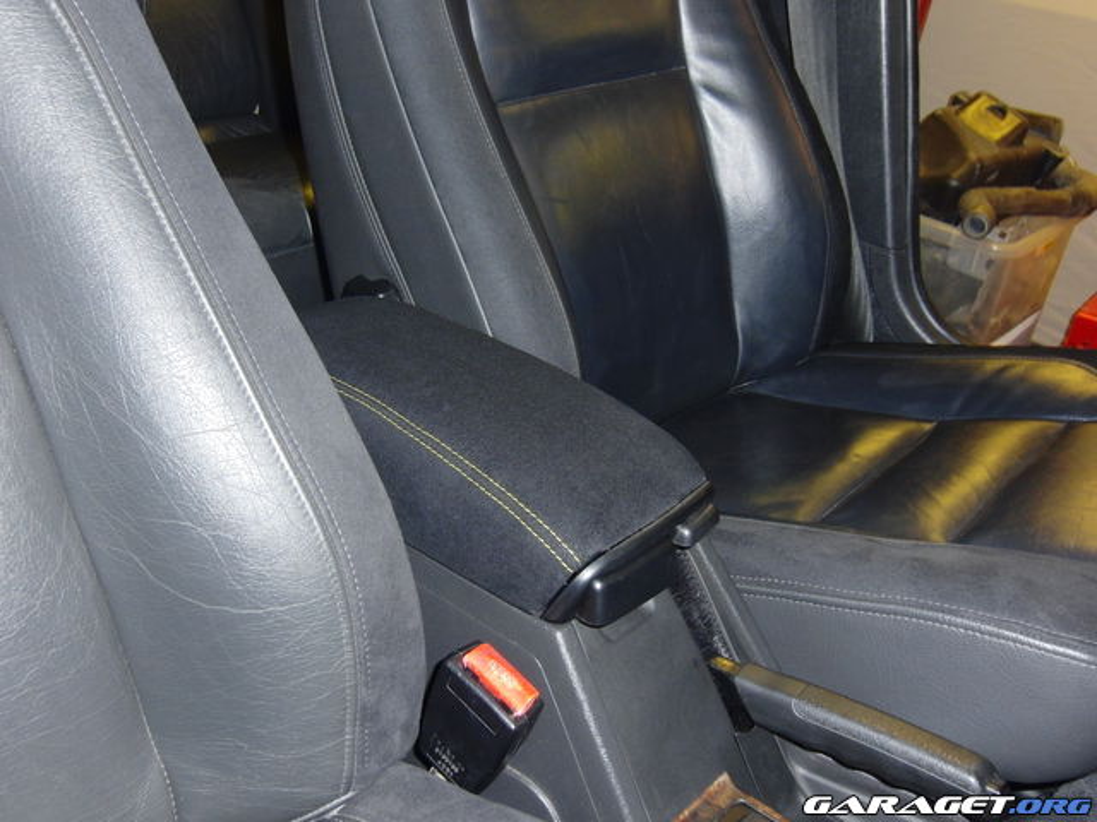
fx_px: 1109
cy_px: 411
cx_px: 548
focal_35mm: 35
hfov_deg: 52.6
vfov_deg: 40.7
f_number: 3.6
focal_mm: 6.1
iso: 200
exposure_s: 1/15
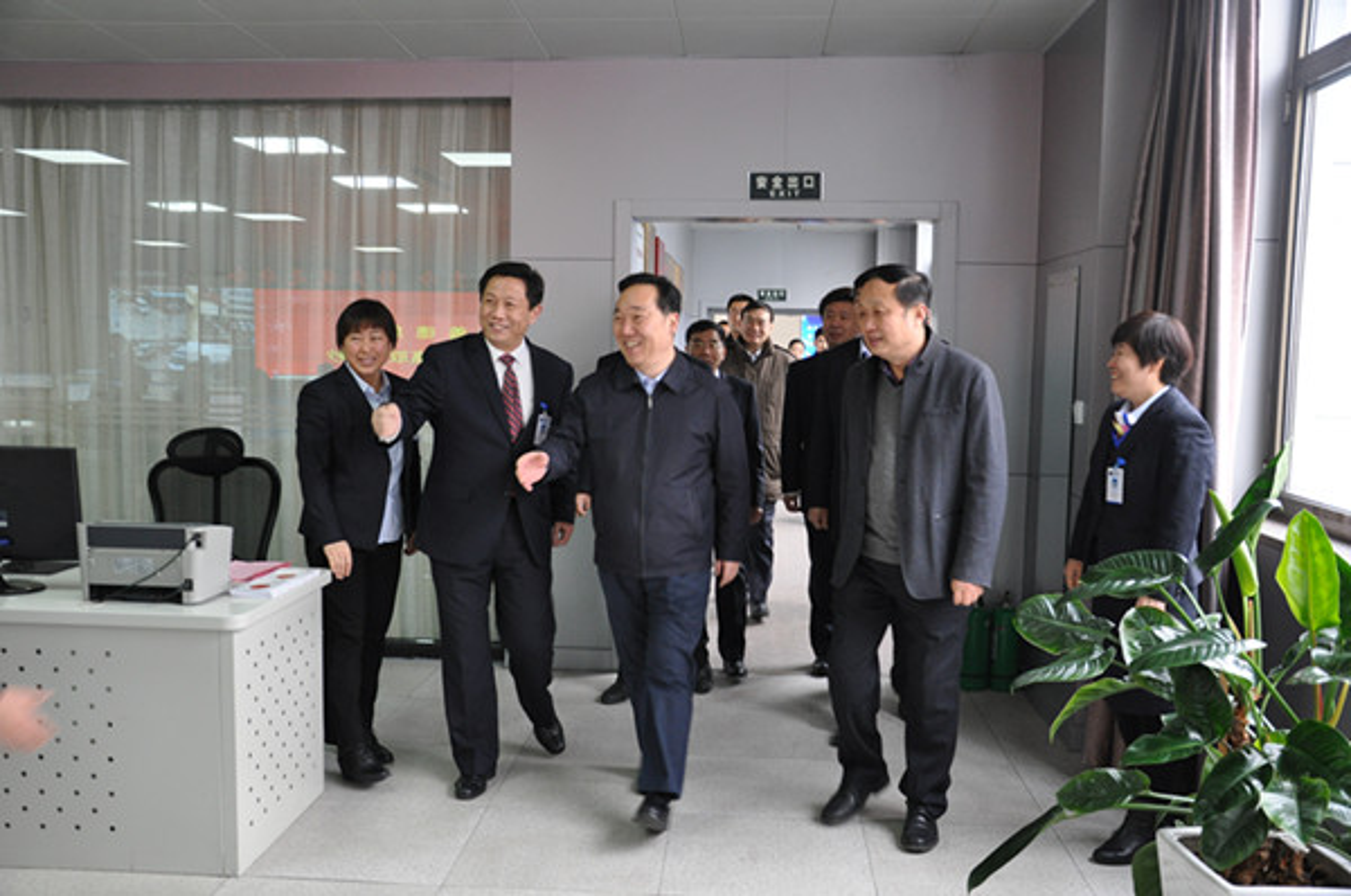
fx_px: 1236
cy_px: 448
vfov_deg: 39.8
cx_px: 676
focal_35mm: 33
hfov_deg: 57.3
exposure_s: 1/40
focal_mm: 22
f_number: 3.8
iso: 800
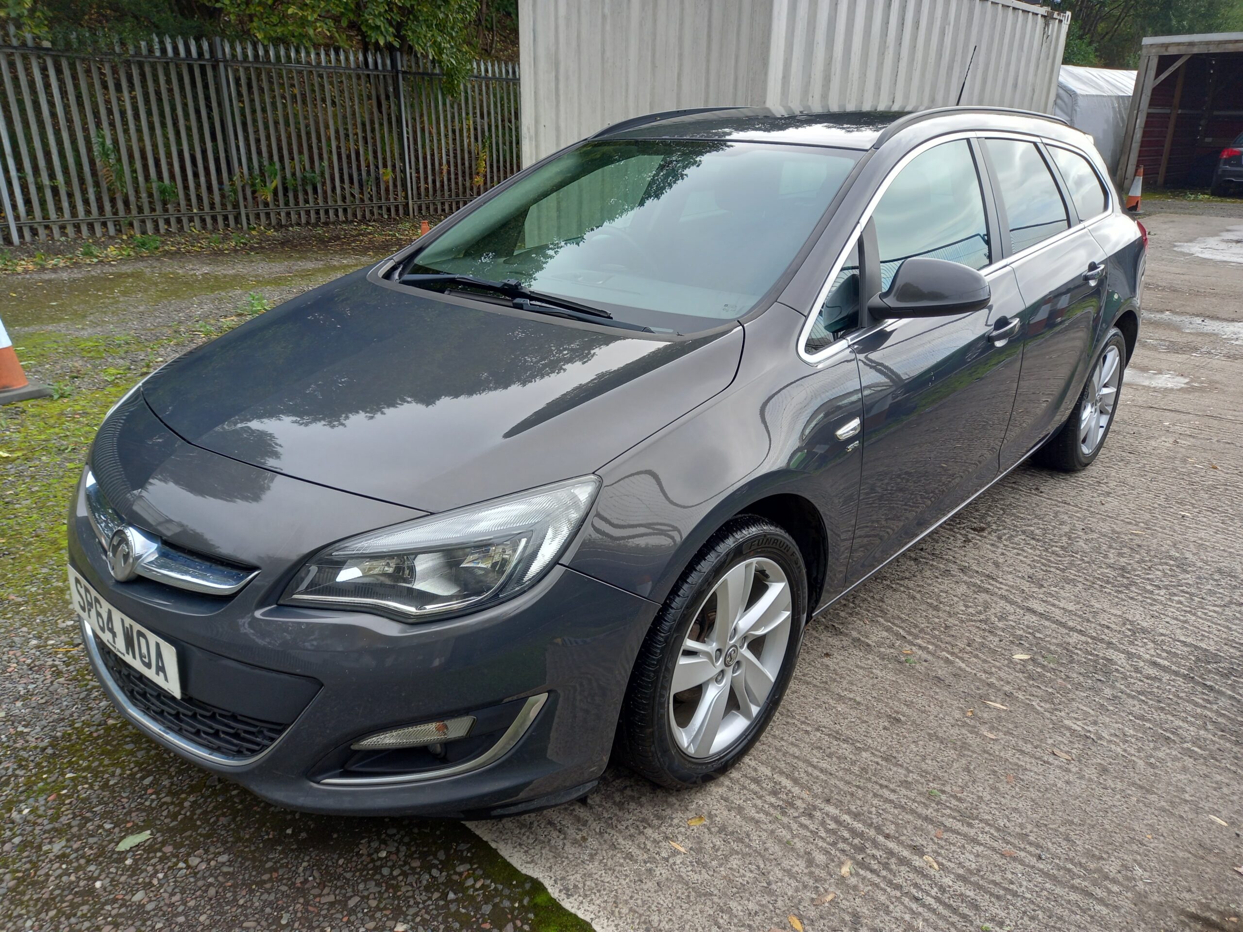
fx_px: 898
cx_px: 622
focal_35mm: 25
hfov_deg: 69.4
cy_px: 466
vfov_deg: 54.9
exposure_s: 1/120
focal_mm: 4.6
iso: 50
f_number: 2
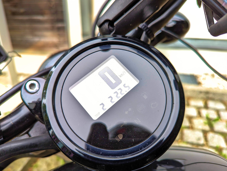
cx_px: 114
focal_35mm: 24
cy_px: 86
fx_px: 158
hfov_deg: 71.5
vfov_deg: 56.9
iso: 47
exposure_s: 1/162
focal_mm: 6.81
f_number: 1.85
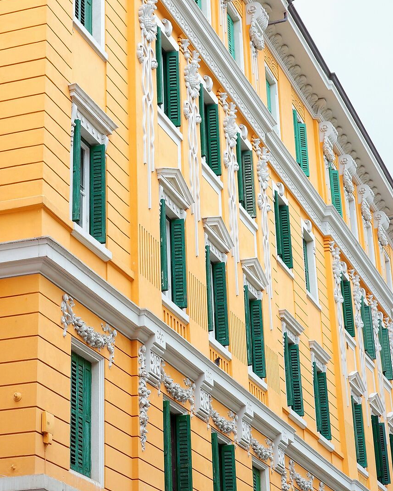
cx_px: 110
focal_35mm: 84
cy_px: 186
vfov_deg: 22.7
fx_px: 1222
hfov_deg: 18.2
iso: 200
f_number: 6.3
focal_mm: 26
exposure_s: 1/100
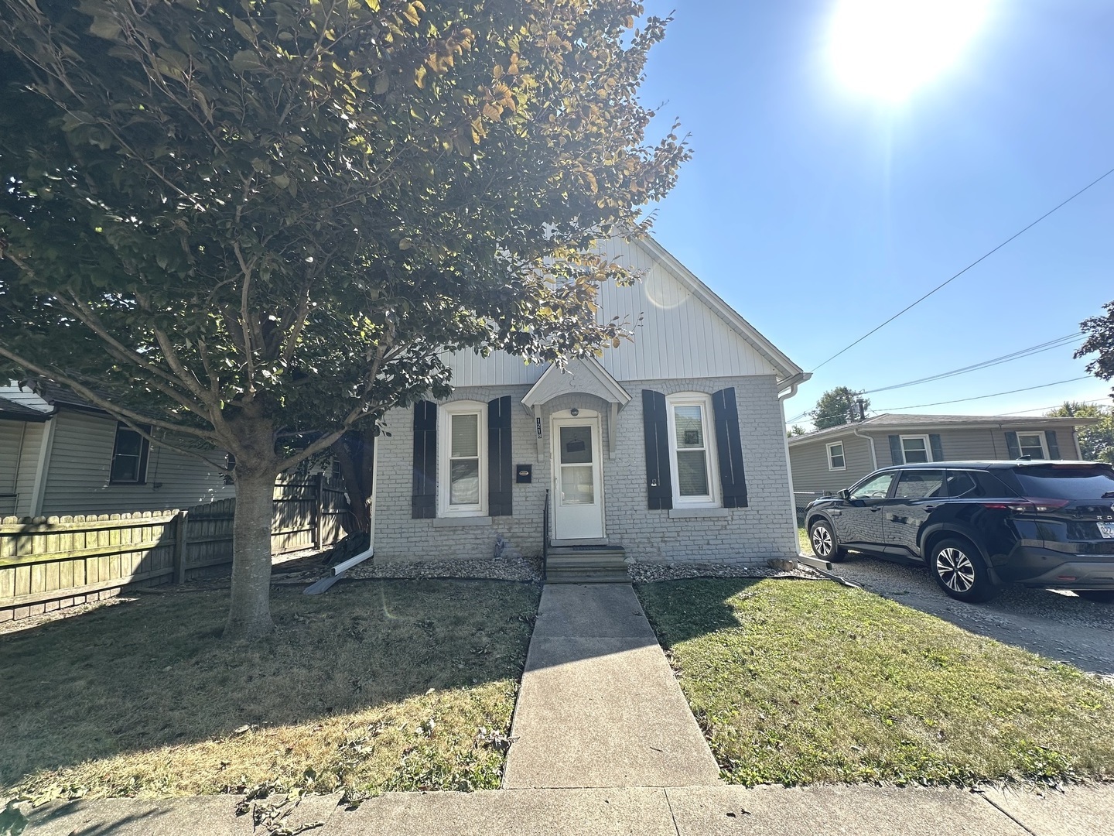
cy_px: 418
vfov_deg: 85.7
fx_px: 451
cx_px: 557
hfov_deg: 102.1
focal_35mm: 14
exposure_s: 1/622
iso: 40
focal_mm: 2.22
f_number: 2.2
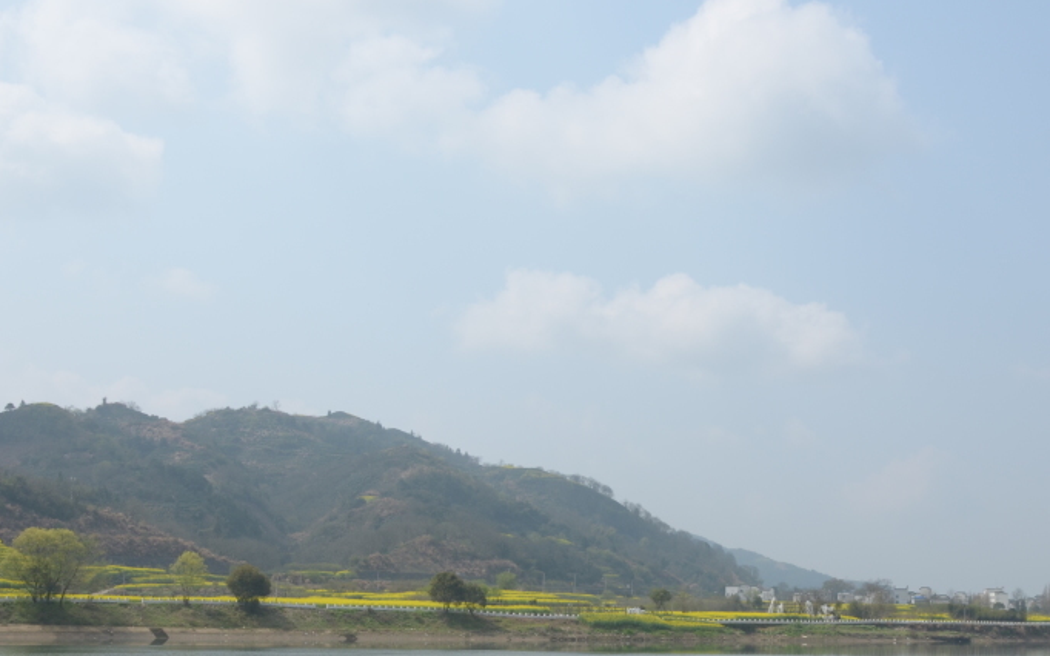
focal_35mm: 55
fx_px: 1574
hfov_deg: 36.7
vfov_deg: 23.4
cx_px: 650
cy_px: 454
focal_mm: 24
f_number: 9.5
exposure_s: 1/350
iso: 160
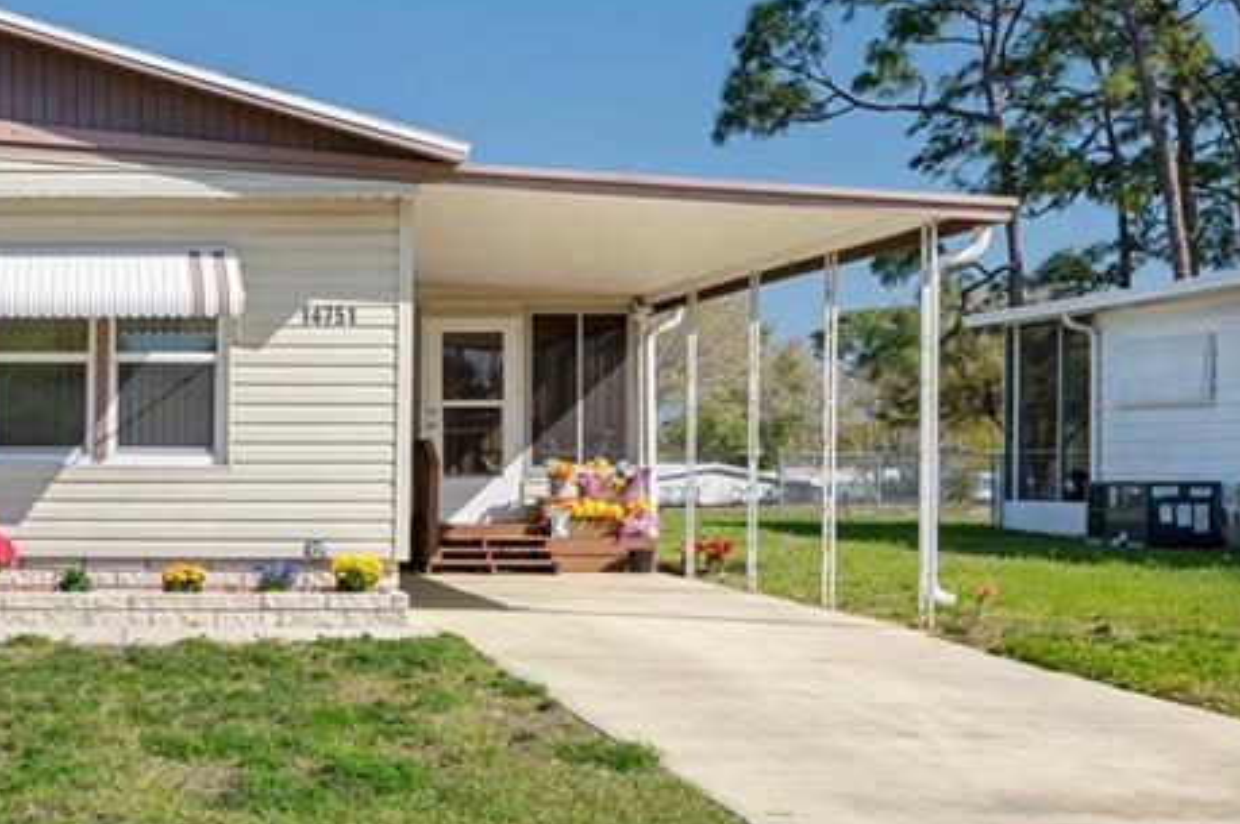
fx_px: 2305
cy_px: 370
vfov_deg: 20.3
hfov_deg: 28.3
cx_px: 11
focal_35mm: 67
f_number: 8
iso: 320
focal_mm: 20
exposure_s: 1/250
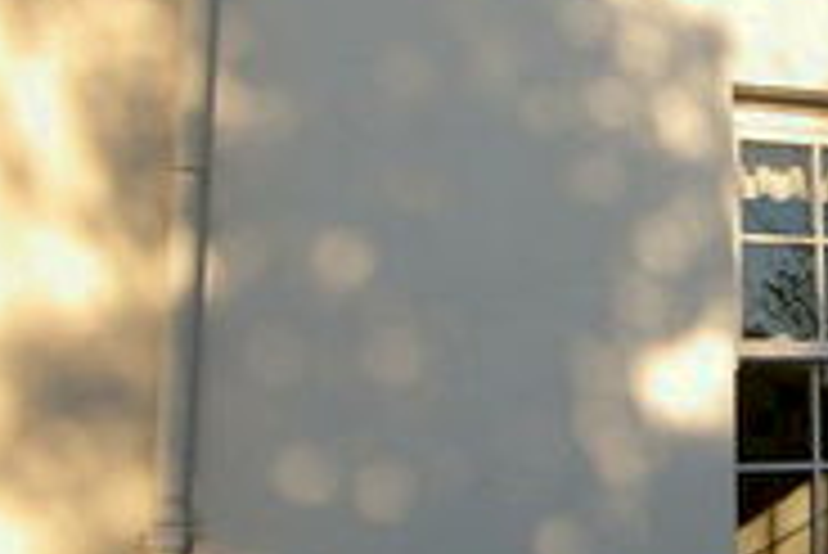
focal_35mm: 57
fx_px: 1312
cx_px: 832
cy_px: 153
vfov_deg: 23.6
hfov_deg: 32.2
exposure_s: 1/750
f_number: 8
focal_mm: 10
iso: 200
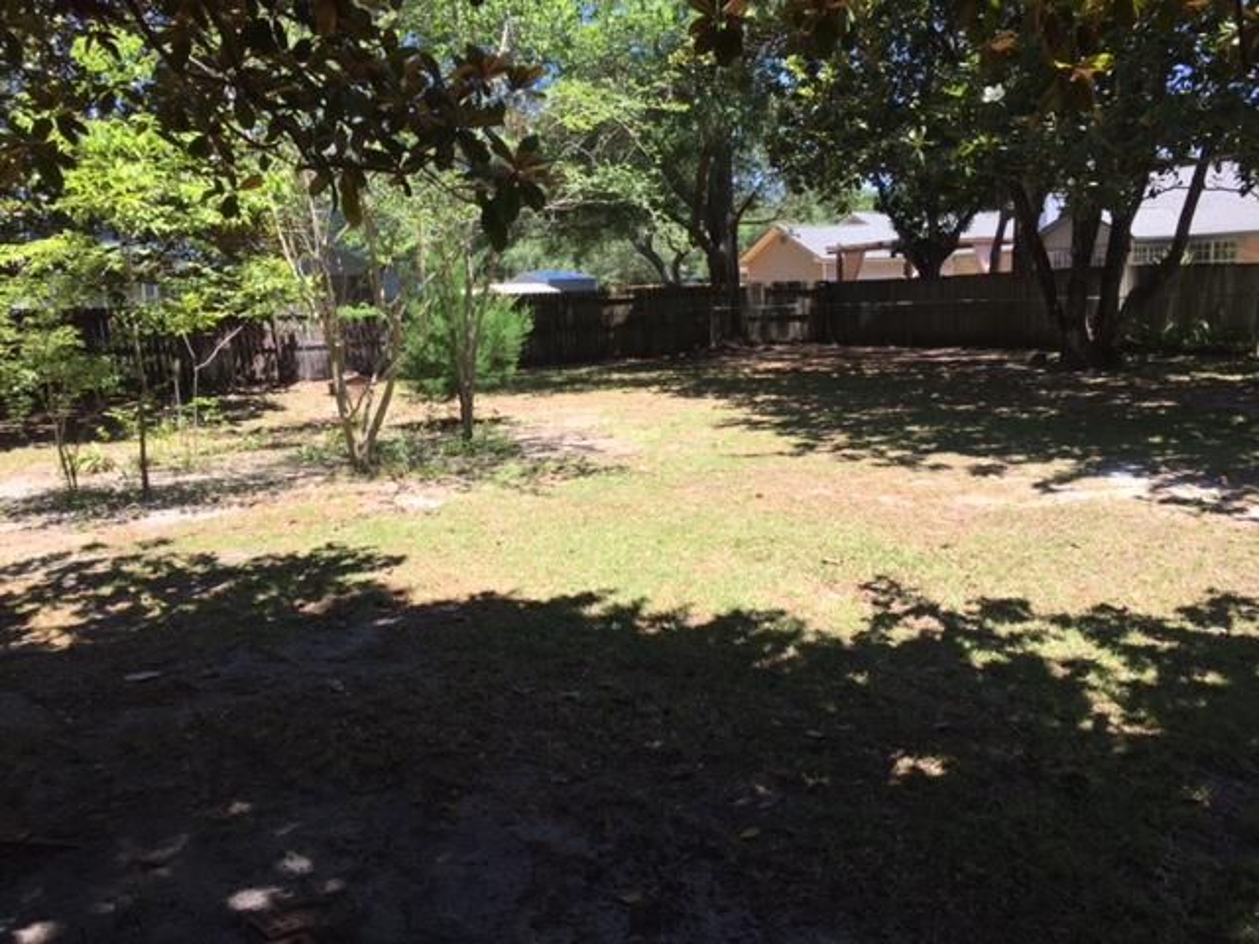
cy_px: 472
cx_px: 630
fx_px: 1055
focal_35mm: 29
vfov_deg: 48.2
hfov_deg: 61.7
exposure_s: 1/573
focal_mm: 4.15
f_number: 2.2
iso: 32
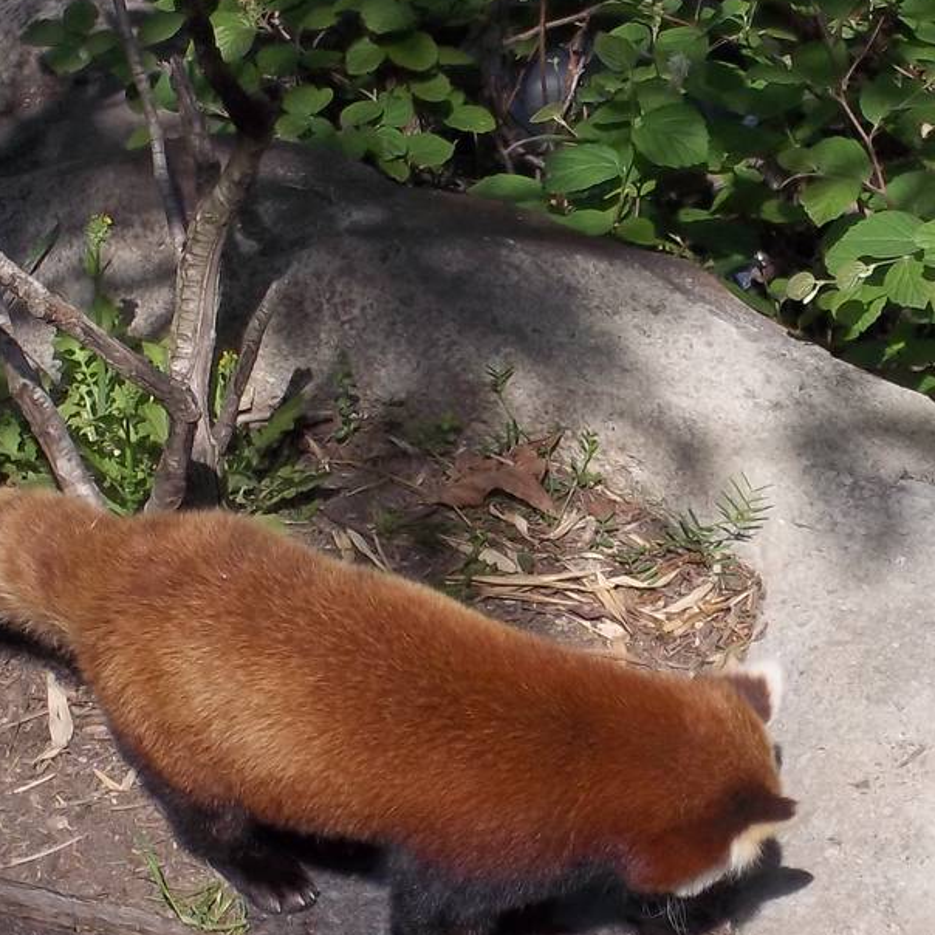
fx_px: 7731
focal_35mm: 253
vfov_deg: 6.9
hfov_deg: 6.9
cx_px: 763
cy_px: 559
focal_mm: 19.5
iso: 80
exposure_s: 1/400
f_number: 5.6
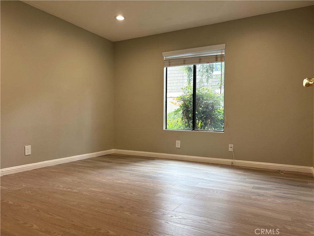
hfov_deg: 67.3
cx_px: 157
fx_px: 236
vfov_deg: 53.1
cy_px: 118
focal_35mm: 26
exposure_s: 1/120
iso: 125
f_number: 1.6
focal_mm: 5.96
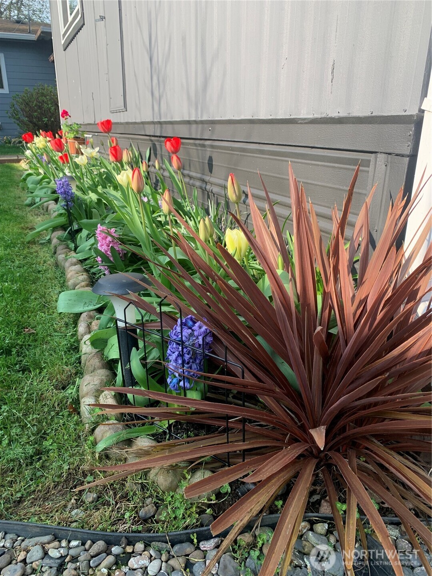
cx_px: 216
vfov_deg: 67.3
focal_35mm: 26
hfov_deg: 53.1
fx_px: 433
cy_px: 288
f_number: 1.8
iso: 25
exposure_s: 1/476
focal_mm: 4.25
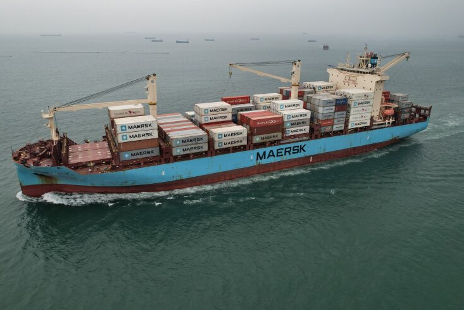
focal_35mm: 24
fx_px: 309
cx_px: 227
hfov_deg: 73.7
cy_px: 146
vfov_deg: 53.1
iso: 130
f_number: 2.8
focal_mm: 8.38
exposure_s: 1/180
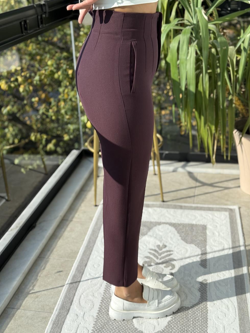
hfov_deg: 29.7
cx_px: 124
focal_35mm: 49
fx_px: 472
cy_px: 168
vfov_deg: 38.9
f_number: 1.78
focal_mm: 6.76
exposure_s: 1/1133
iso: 80
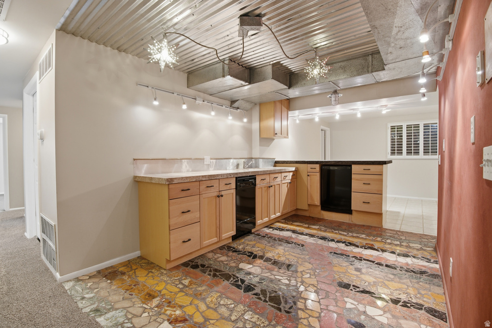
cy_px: 164
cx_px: 246
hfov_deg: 96.7
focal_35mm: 16
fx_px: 219
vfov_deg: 73.8
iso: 250
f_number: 9
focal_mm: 16
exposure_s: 1/15
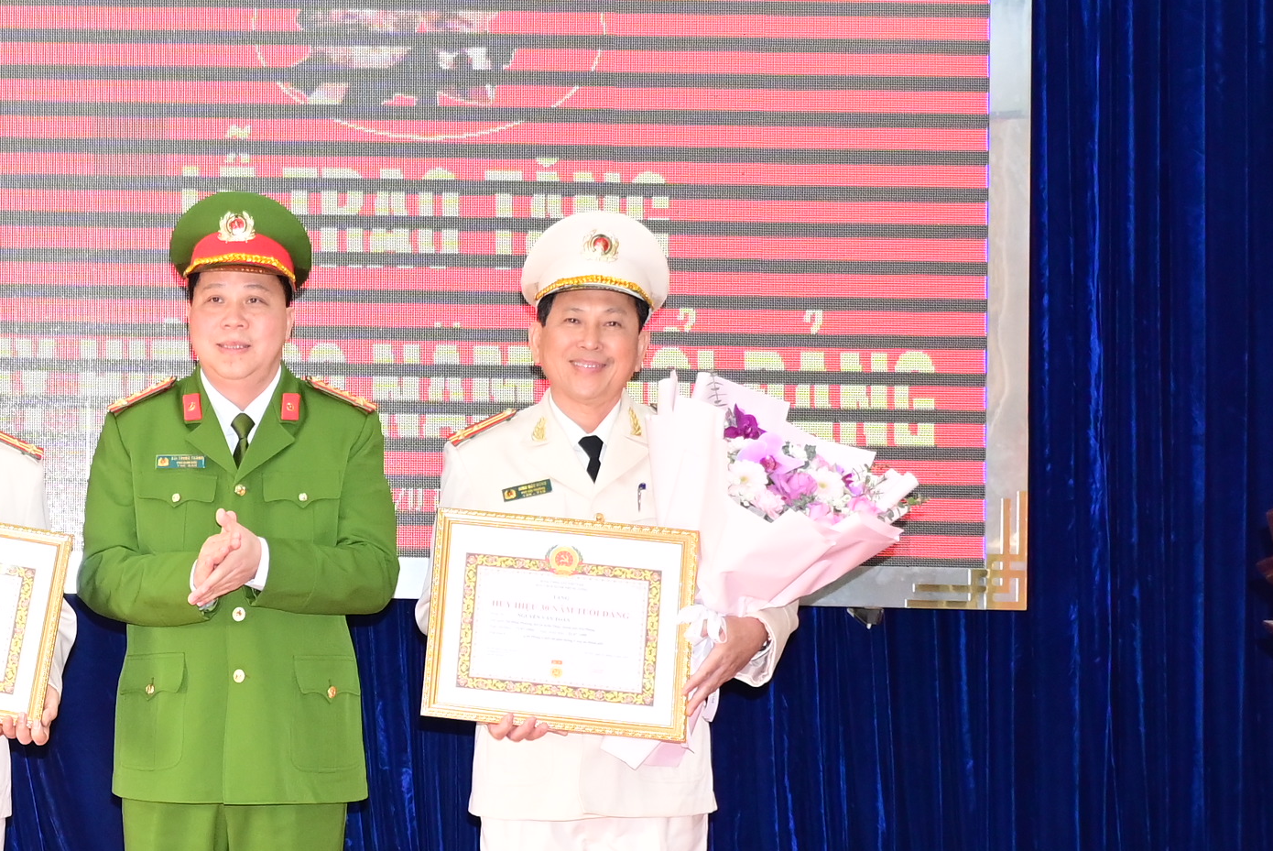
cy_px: 523
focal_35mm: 72
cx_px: 20
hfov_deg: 26.6
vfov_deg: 18.9
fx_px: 2548
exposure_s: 1/200
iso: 1250
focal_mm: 23
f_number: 3.8
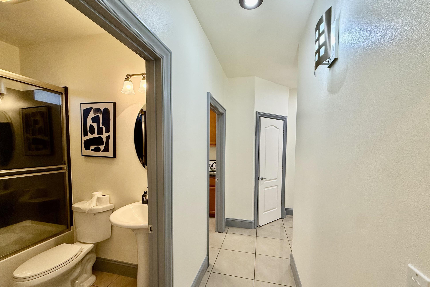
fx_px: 179
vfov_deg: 77.1
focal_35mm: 15
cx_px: 219
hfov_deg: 100.4
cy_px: 158
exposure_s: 1/120
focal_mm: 2.22
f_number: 2.2
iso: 160
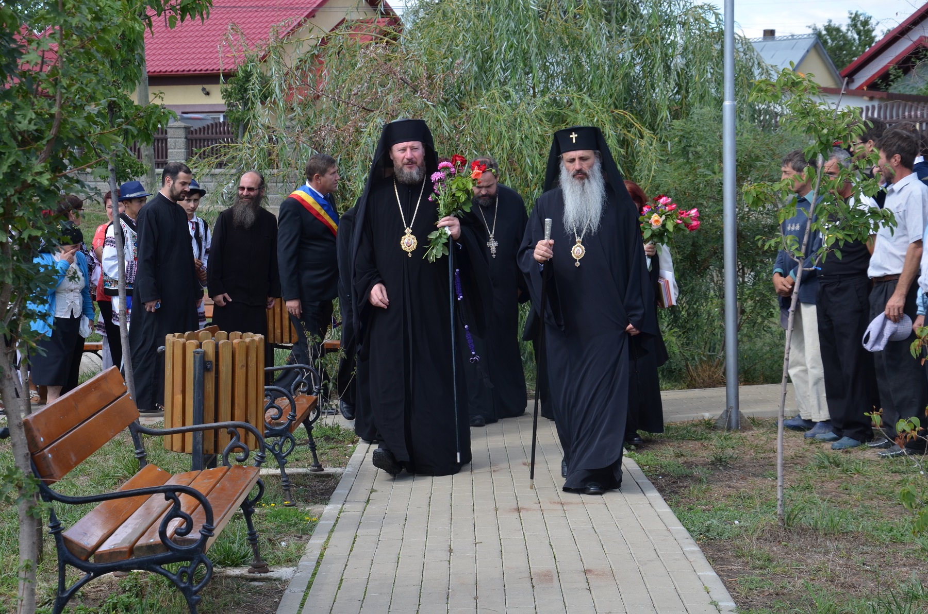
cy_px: 307
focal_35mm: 78
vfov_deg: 17.4
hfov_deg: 26.0
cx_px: 464
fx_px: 2006
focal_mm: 52
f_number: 7.1
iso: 200
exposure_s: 1/200
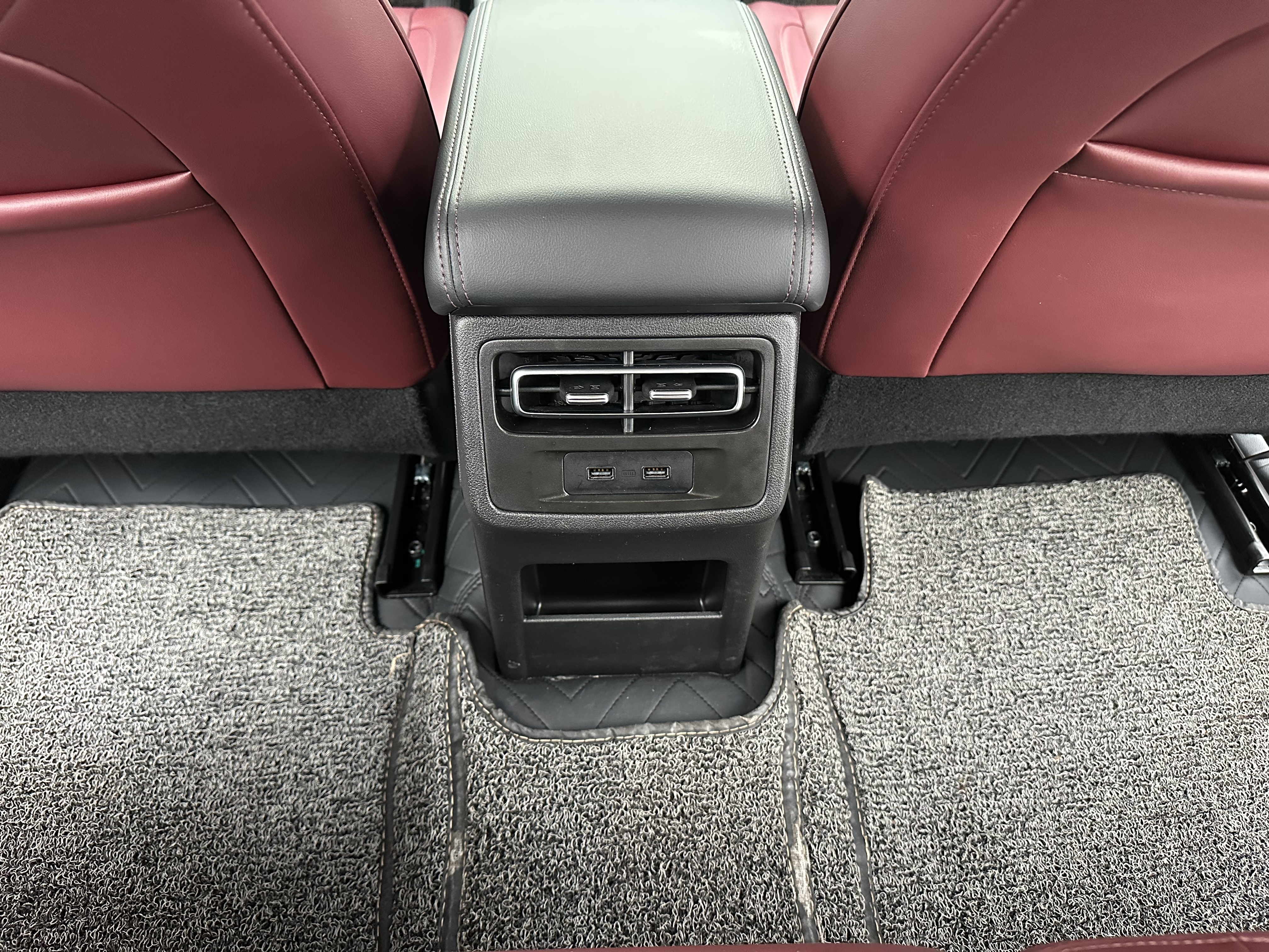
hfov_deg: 71.6
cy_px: 476
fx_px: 880
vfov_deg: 56.8
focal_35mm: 24
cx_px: 634
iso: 800
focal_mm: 6.86
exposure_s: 1/60
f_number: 1.78
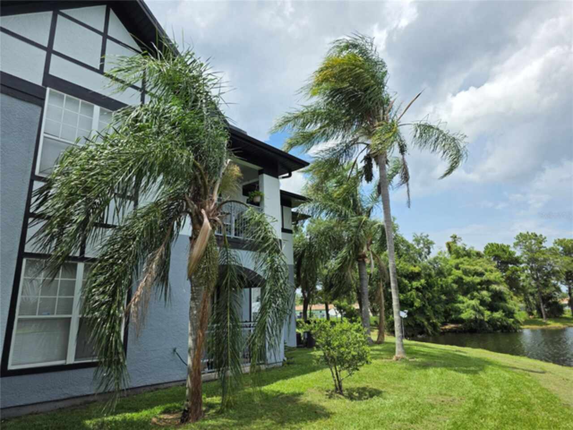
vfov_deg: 58.9
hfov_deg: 73.9
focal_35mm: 23
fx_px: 381
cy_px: 215
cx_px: 286
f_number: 1.7
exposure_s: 1/5778
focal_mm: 6.3
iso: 80
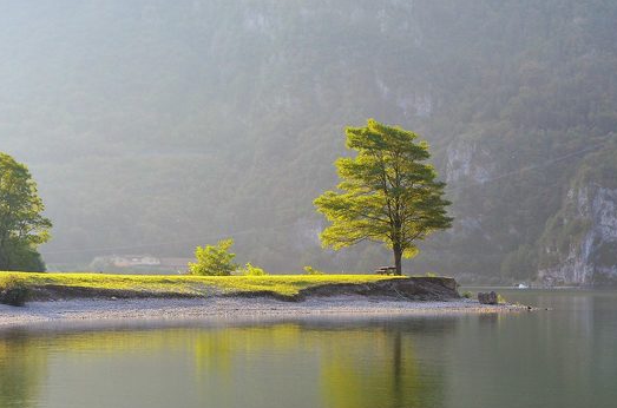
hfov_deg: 21.6
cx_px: 326
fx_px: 1617
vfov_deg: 14.4
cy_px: 214
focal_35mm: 95
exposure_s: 1/400
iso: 800
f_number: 10
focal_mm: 55
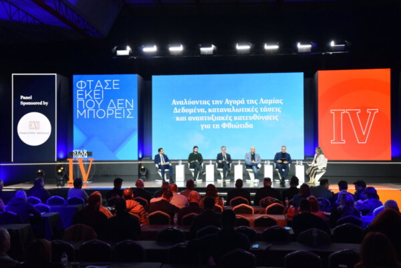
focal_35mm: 38
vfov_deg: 35.1
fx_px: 424
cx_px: 200
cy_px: 134
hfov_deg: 50.7
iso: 4000
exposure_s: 1/200
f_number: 7.1
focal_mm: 38
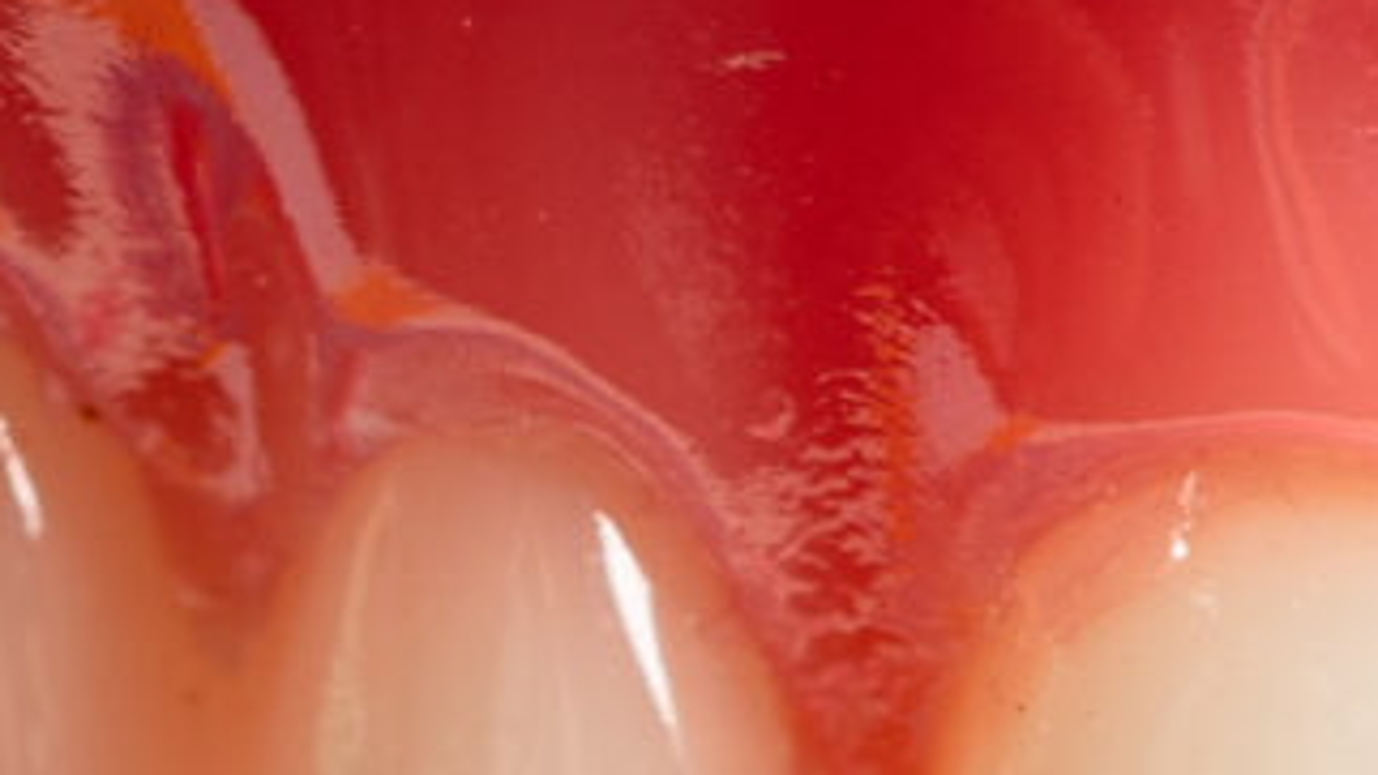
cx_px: 2080
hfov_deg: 2.9
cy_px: 1659
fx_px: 27400
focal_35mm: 750
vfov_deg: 1.6
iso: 100
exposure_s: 1/80
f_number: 6.3
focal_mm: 90
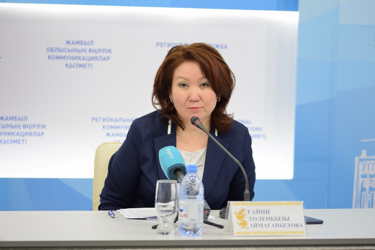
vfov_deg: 8.7
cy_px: 125
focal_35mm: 158
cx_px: 188
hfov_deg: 13.0
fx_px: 1640
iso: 200
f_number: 2.8
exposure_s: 1/60
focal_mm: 105
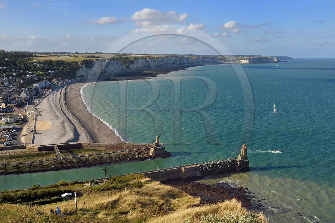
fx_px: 372
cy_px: 112
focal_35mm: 40
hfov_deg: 48.5
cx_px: 168
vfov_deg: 33.3
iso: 200
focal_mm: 40
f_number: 10
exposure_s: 1/320
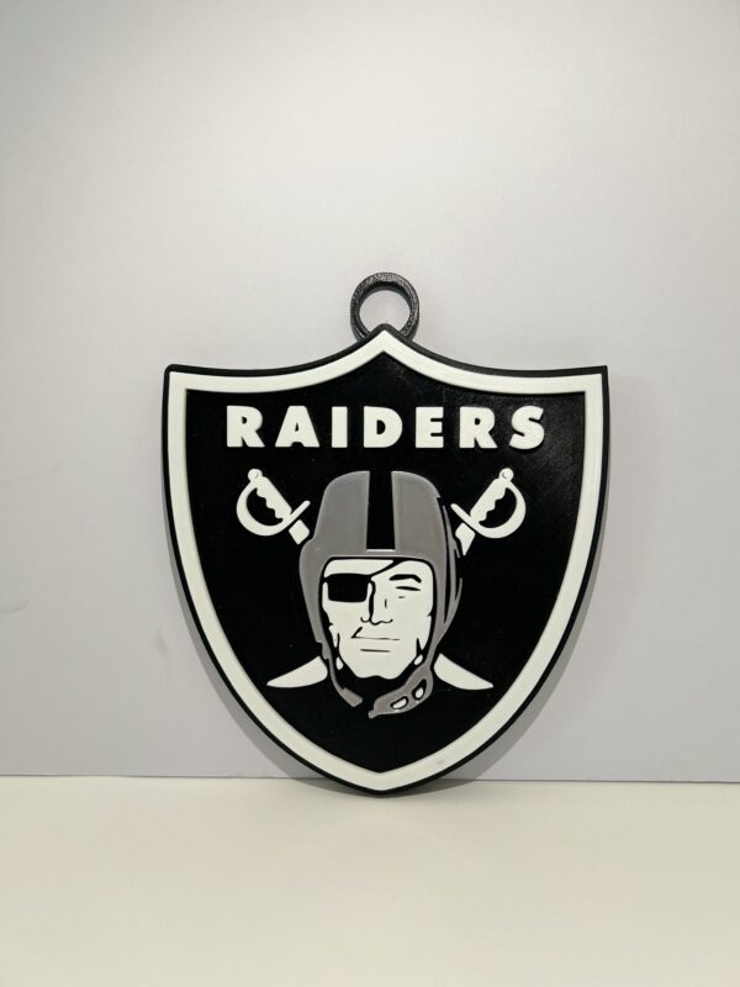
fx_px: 741
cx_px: 370
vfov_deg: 67.3
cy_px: 494
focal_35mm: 26
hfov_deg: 53.1
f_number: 1.5
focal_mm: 5.7
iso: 125
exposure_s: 1/100
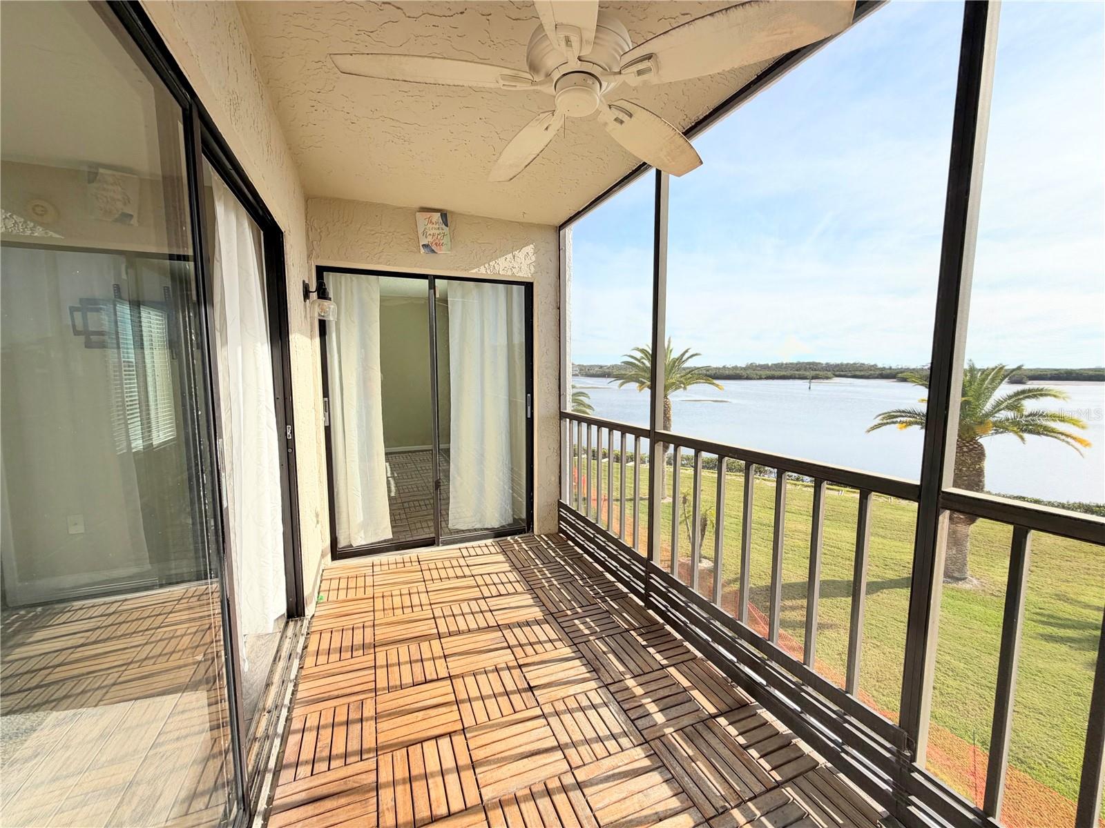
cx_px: 552
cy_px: 414
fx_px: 447
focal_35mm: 14
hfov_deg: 102.1
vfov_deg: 85.7
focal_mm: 2.22
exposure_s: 1/770
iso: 32
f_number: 2.2
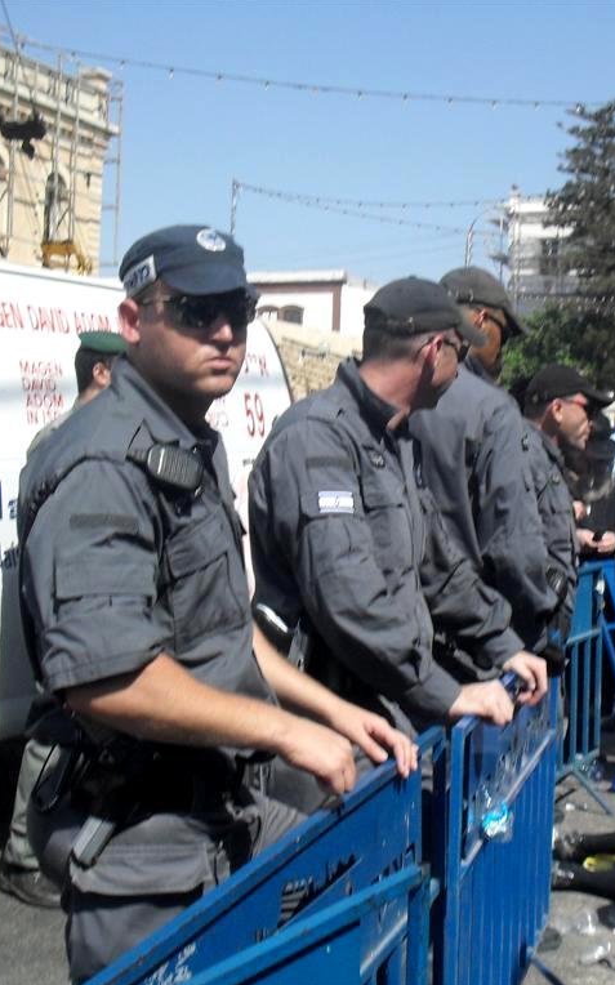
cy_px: 492
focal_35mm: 54
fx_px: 1449
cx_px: 442
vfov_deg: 37.5
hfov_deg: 23.8
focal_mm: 6.3
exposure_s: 1/180
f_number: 8.3
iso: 80
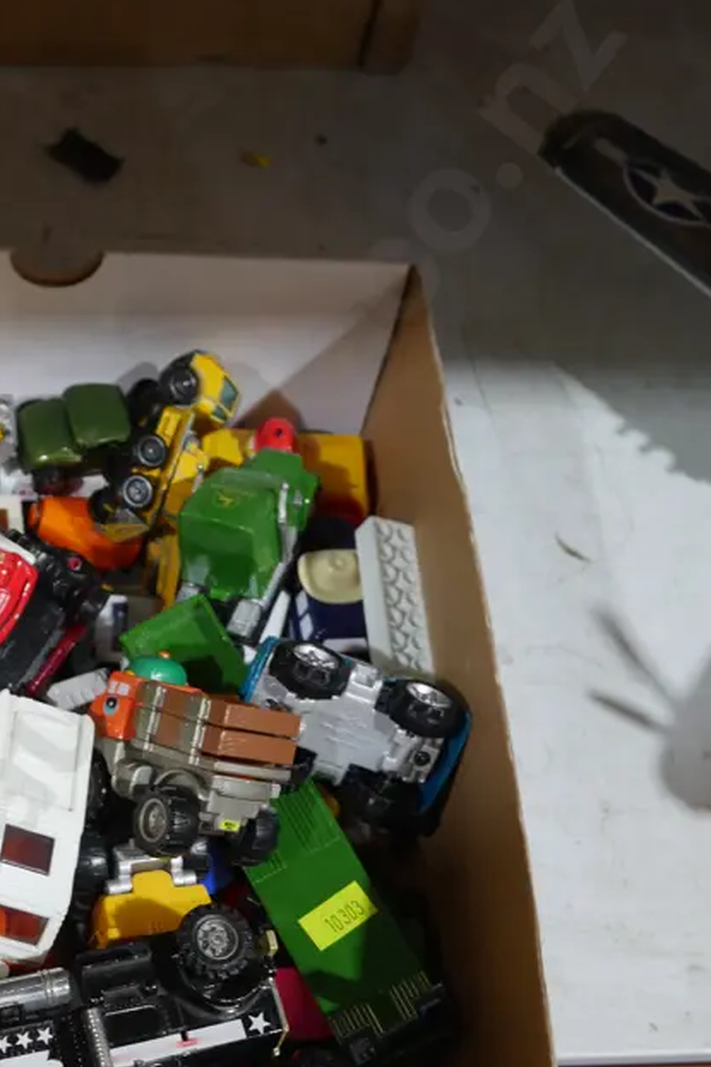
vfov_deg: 30.7
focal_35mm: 65
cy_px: 716
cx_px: 68
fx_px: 1927
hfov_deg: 20.5
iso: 500
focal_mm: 19
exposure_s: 1/60
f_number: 4.1
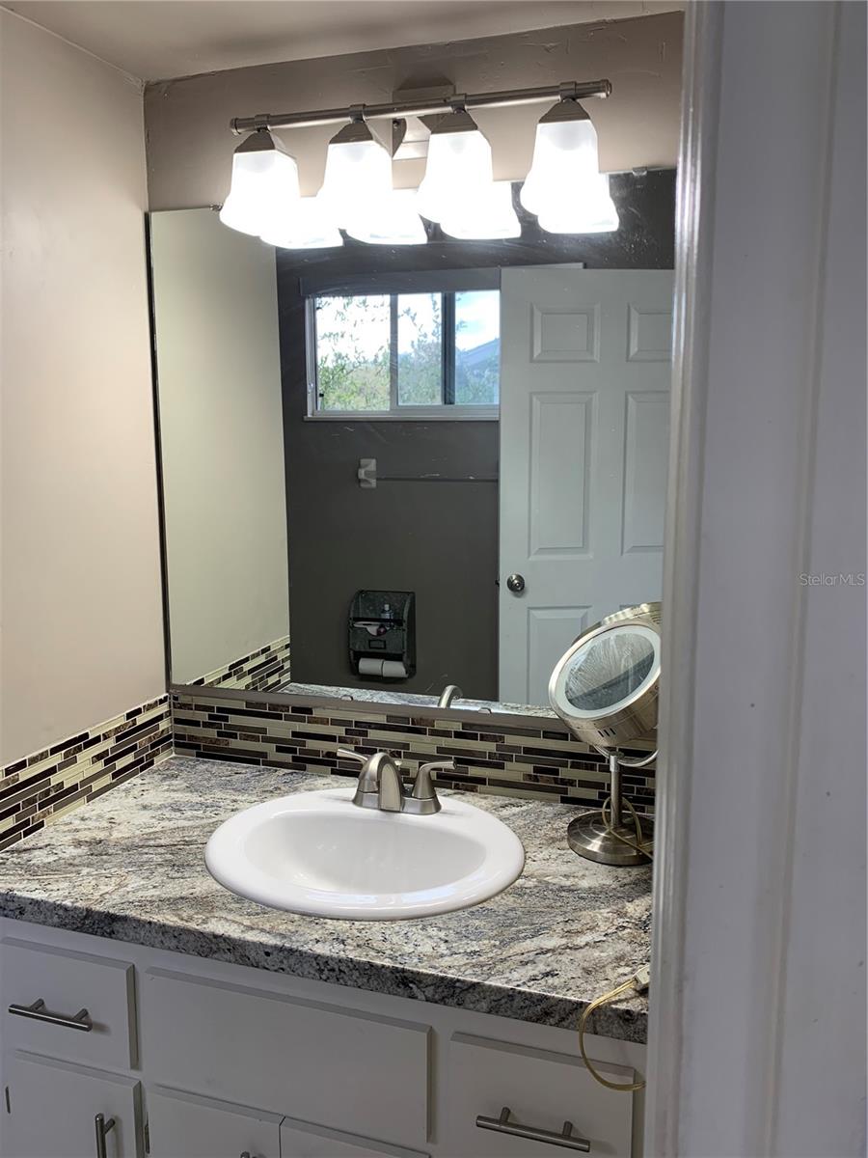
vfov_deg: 67.3
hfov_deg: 53.1
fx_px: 869
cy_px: 579
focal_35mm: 26
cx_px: 434
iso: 50
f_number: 1.8
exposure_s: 1/120
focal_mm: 4.25
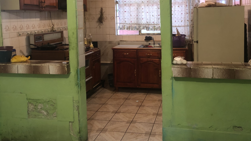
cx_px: 137
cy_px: 41
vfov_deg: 30.8
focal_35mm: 38
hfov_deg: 52.7
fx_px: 253
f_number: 1.8
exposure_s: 1/13
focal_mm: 4
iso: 100
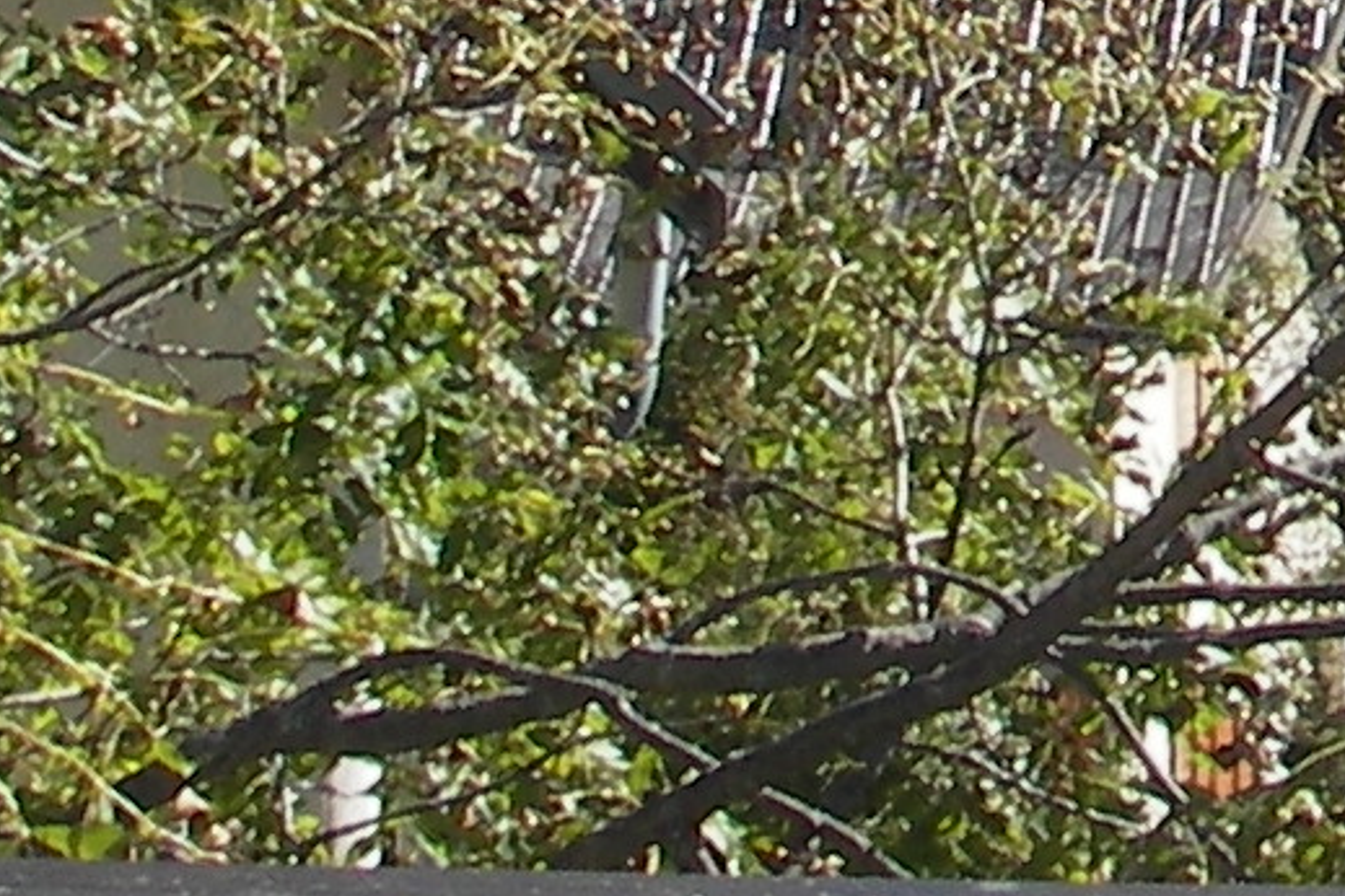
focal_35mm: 195
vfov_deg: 6.8
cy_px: -1070
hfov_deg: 10.1
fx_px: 7285
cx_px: 2265
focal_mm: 6.3
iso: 50
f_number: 6.6
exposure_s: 1/125
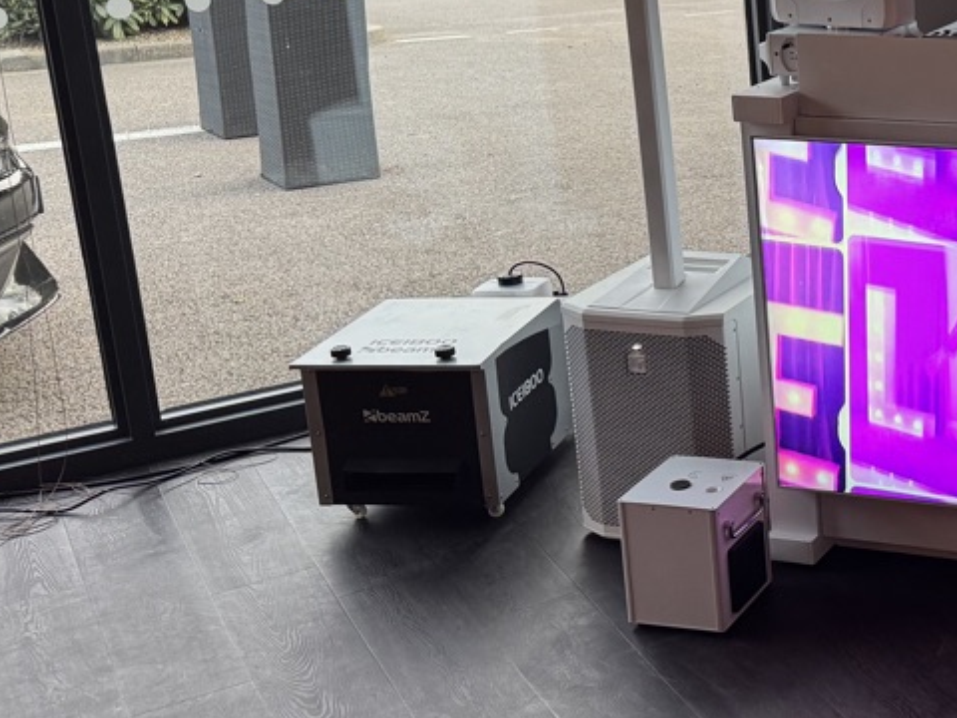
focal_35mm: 60
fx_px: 1659
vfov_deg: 24.2
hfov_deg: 28.3
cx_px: 1134
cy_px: 203
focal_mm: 6.76
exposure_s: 1/80
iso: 160
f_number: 1.78
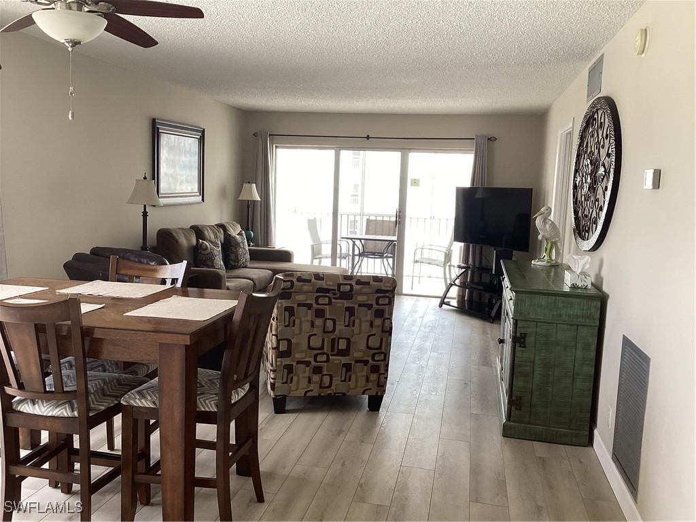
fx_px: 623
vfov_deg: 45.4
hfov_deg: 58.4
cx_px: 348
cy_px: 261
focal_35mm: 31
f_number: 2.4
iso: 50
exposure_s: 1/60
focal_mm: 3.3
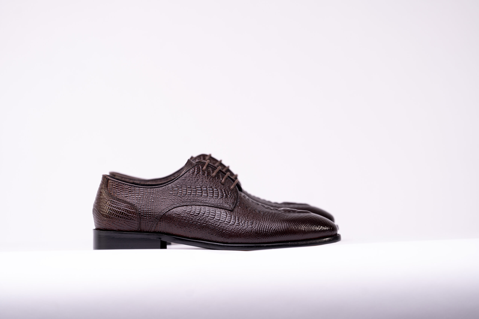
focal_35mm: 198
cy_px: 160
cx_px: 240
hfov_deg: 10.4
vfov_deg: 6.9
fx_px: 2634
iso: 100
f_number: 5
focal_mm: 198
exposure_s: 1/100
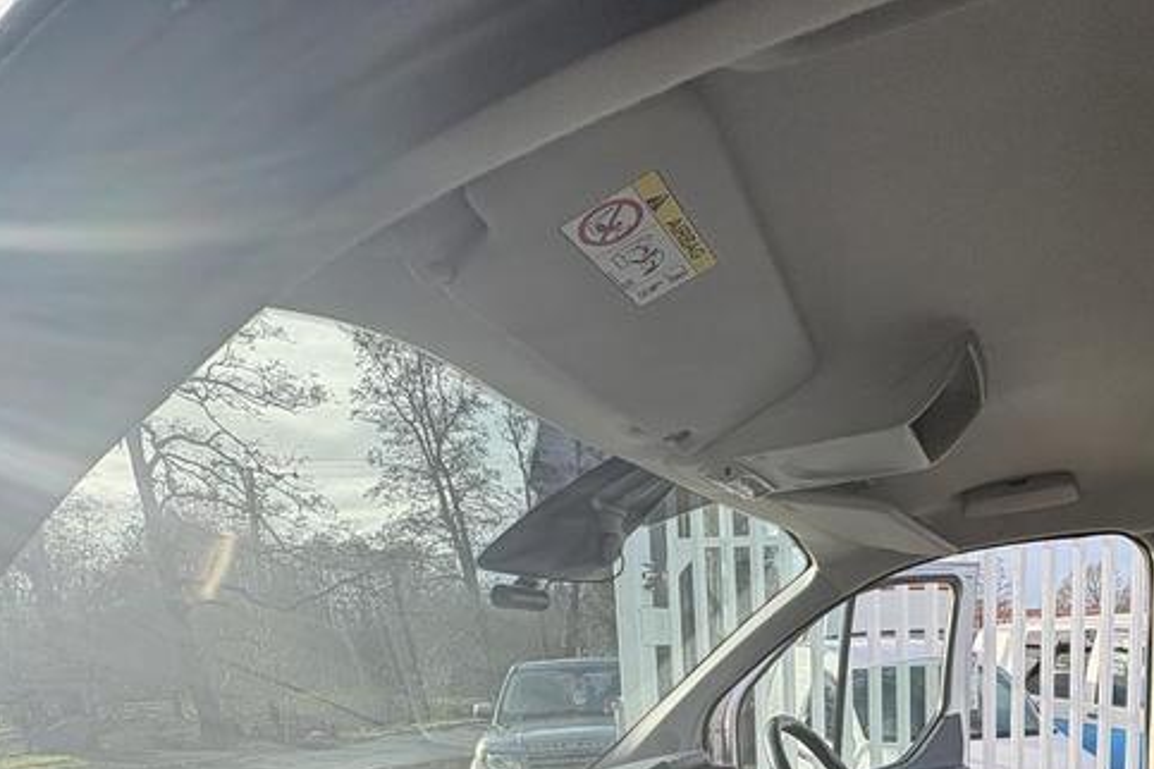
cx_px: 793
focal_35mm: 27
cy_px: 800
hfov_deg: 65.1
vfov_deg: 40.7
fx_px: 865
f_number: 2.2
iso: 50
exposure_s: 1/582
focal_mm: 2.22
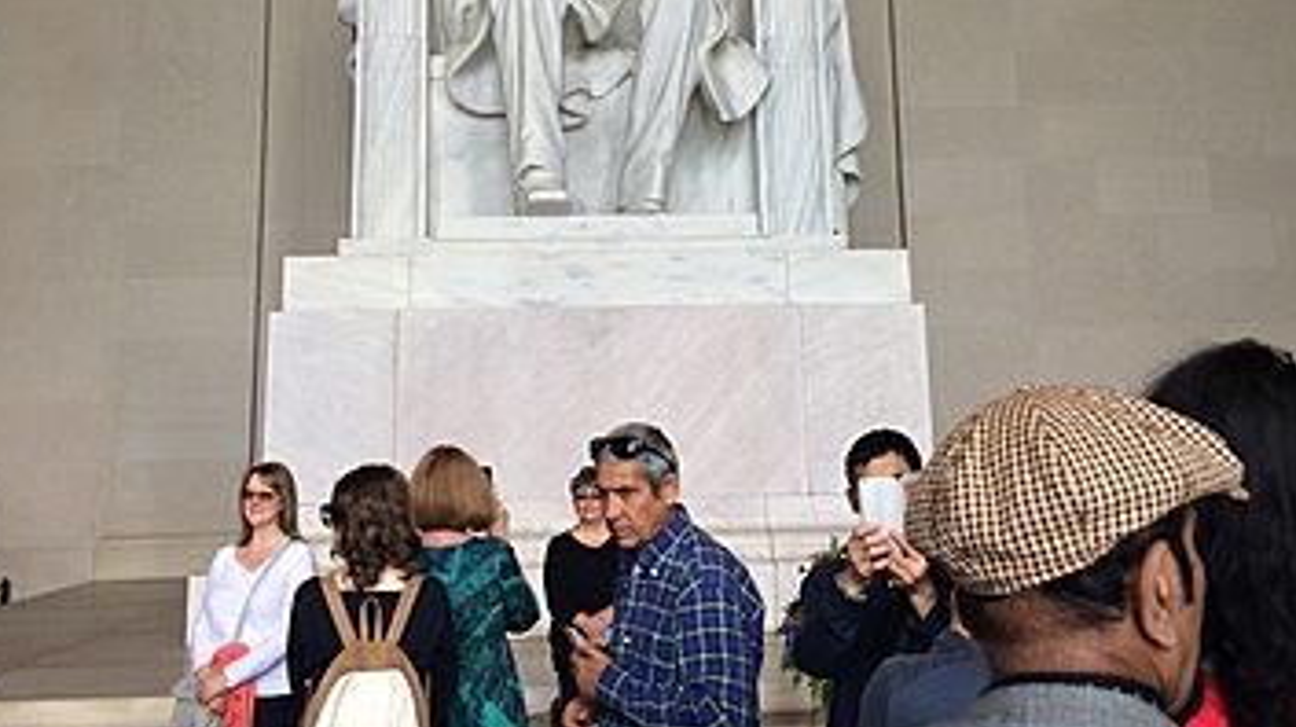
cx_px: 639
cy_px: 140
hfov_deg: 47.4
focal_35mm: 43
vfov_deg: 27.1
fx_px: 1477
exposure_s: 1/60
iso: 32
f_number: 2.2
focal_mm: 4.15
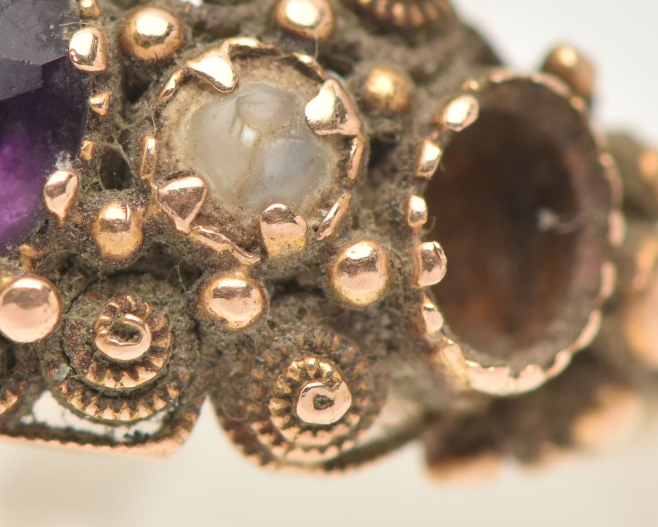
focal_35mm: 411
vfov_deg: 3.8
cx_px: 73
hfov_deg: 4.7
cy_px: 232
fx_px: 8010
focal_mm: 105
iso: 400
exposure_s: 1/100
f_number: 9
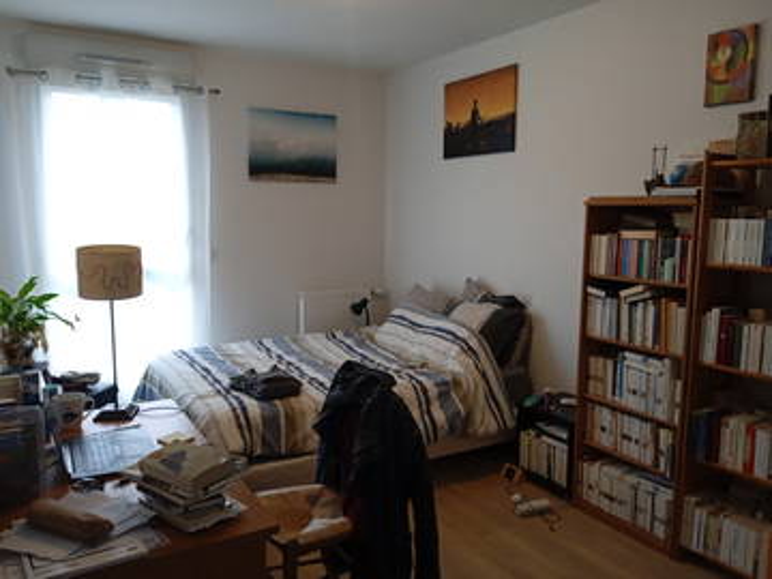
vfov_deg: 49.7
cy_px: 290
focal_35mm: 28
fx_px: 624
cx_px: 386
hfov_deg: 63.4
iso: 206
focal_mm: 3.43
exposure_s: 1/25
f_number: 2.2
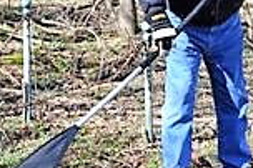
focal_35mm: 226
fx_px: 1587
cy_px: 33
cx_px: 214
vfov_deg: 6.1
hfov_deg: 9.1
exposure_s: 1/200
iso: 400
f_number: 10
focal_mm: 46
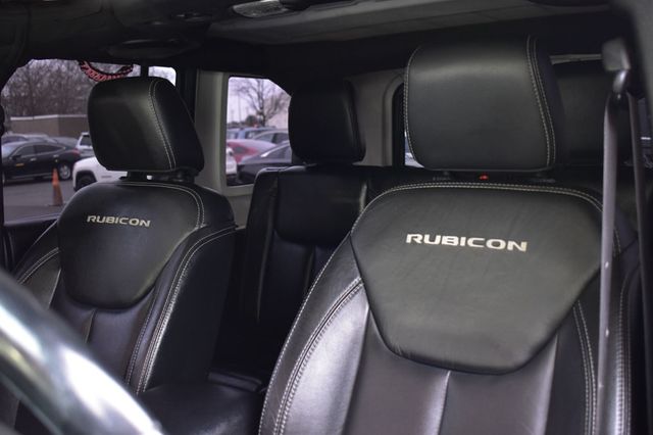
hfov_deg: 51.3
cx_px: 326
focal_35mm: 38
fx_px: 680
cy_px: 218
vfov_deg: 35.5
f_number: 4
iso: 1600
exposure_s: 1/4
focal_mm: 25
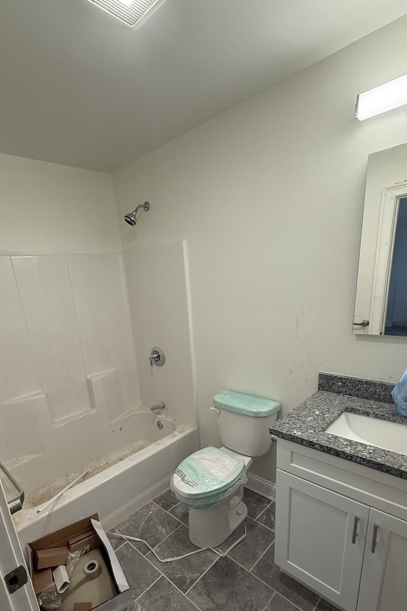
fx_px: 305
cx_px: 173
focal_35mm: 18
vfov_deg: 88.7
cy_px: 372
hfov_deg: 67.0
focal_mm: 2.22
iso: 160
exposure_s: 1/120
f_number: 2.2
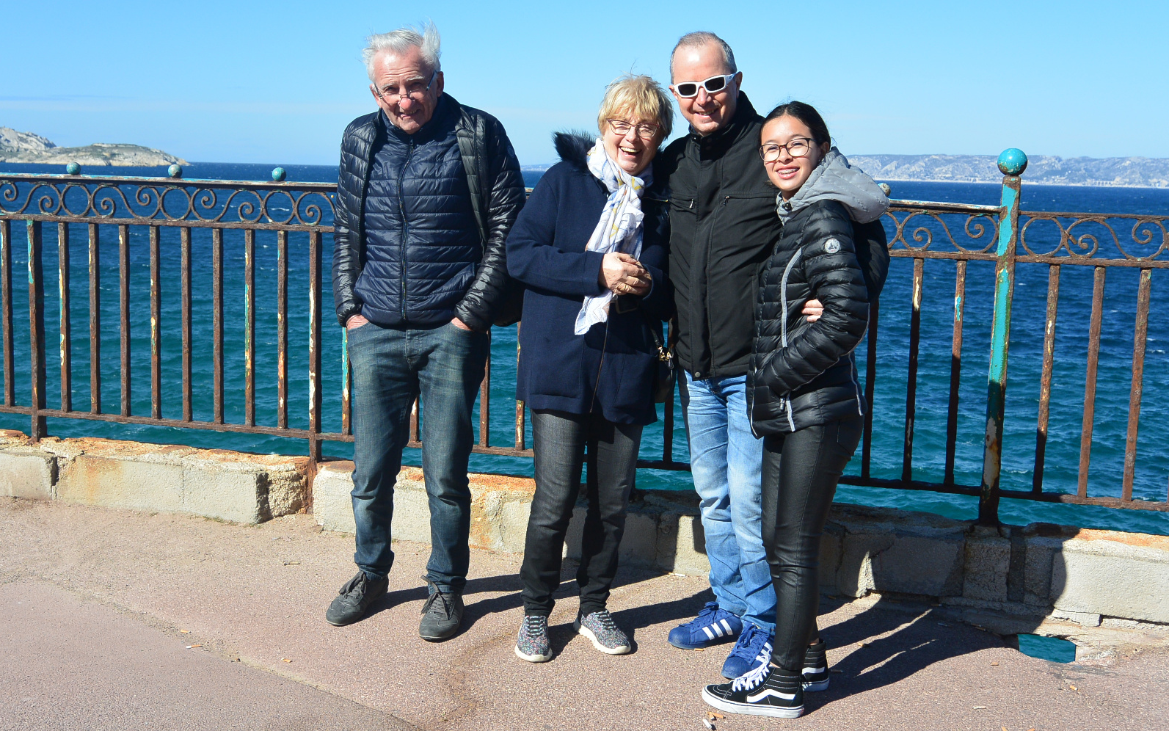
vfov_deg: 31.3
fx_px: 1306
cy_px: 346
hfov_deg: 48.2
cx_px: 583
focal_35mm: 41
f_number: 5
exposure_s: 1/800
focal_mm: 15
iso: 100
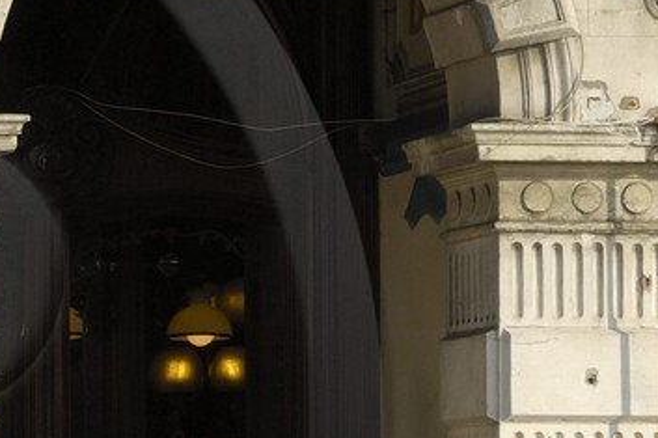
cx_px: -384
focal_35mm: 326
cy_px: 434
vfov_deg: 4.2
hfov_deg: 6.2
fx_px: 5955
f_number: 9.5
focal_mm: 48
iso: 100
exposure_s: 1/160
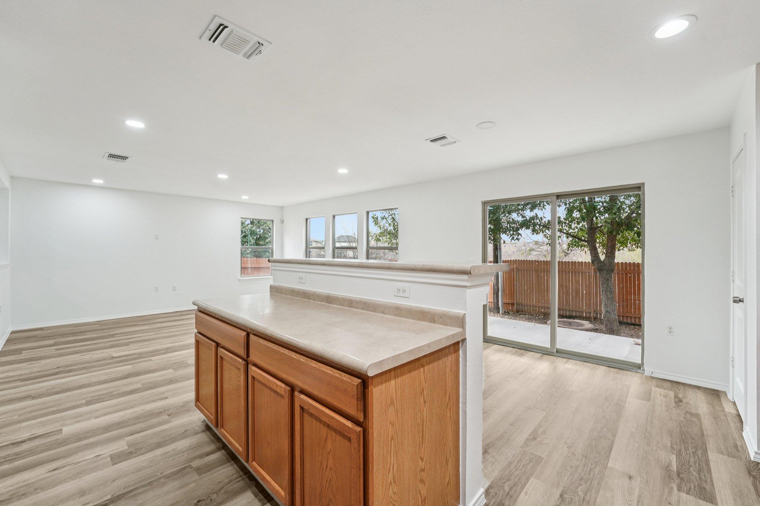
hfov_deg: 104.3
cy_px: 253
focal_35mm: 14
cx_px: 380
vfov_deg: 81.2
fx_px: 296
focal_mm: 14
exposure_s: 1/60
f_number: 8
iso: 800
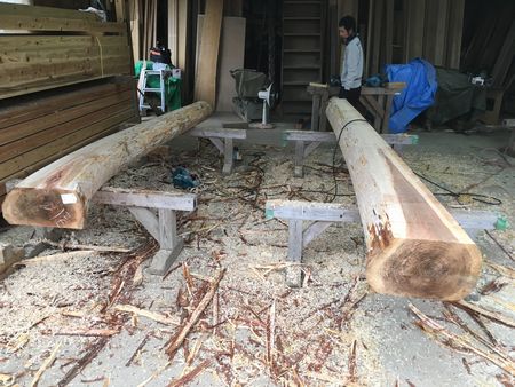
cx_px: 258
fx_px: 432
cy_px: 194
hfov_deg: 61.6
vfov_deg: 48.3
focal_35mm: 29
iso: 40
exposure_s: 1/30
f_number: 2.2
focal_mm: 4.15
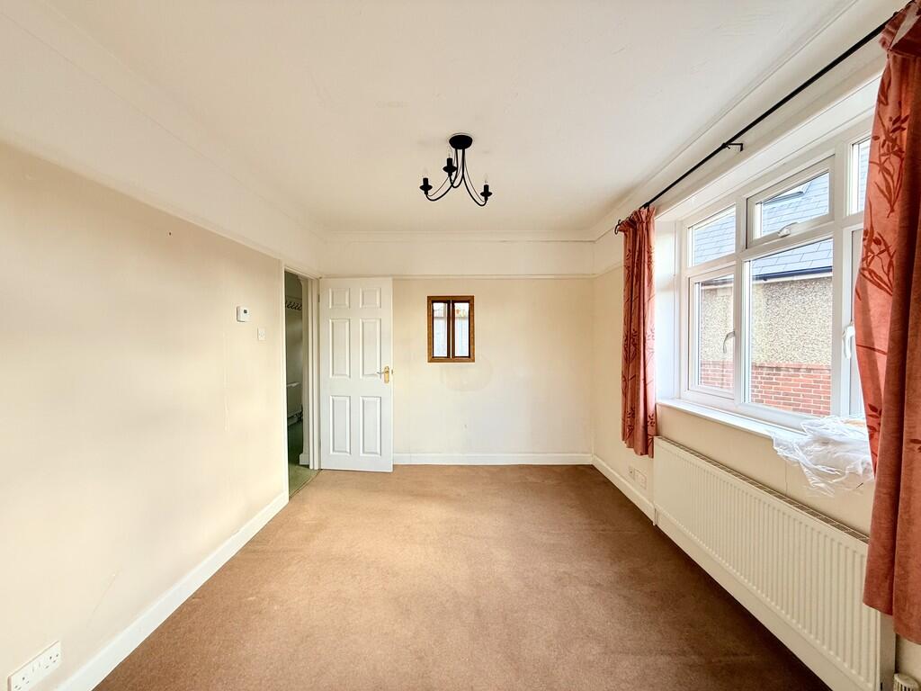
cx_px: 460
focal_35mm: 14
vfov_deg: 85.7
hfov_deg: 102.1
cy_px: 346
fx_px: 372
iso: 100
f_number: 2.2
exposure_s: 1/99
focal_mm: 2.22
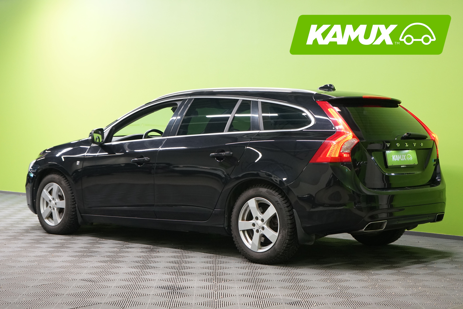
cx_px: 232
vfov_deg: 20.3
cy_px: 154
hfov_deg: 30.1
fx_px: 862
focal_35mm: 67
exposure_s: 1/50
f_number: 5.6
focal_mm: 67
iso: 2000
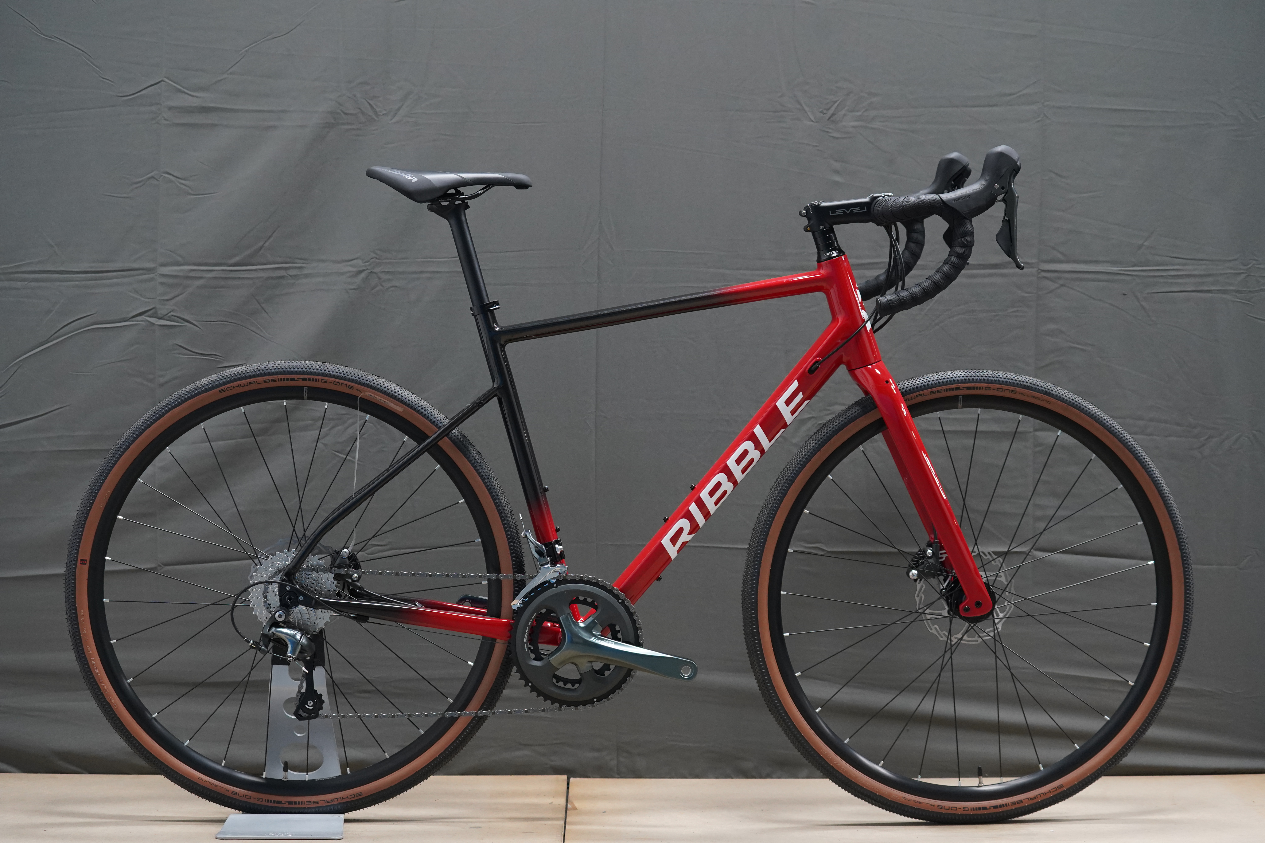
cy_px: 422
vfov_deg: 19.5
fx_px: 2460
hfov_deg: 28.8
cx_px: 632
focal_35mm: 70
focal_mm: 70
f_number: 5
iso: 2500
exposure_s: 1/160
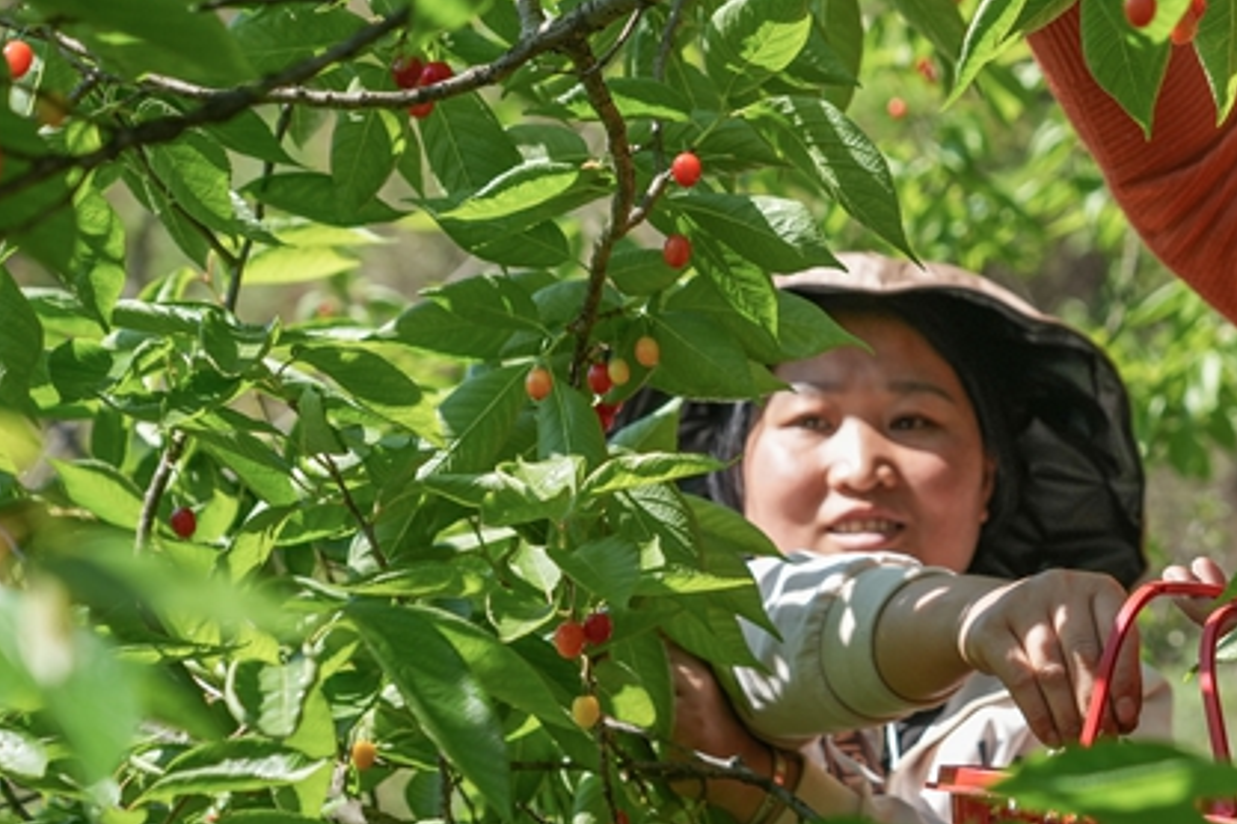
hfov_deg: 16.8
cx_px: 1038
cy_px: 425
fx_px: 4157
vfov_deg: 11.3
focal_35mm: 121
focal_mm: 63
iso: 320
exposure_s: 1/800
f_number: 5
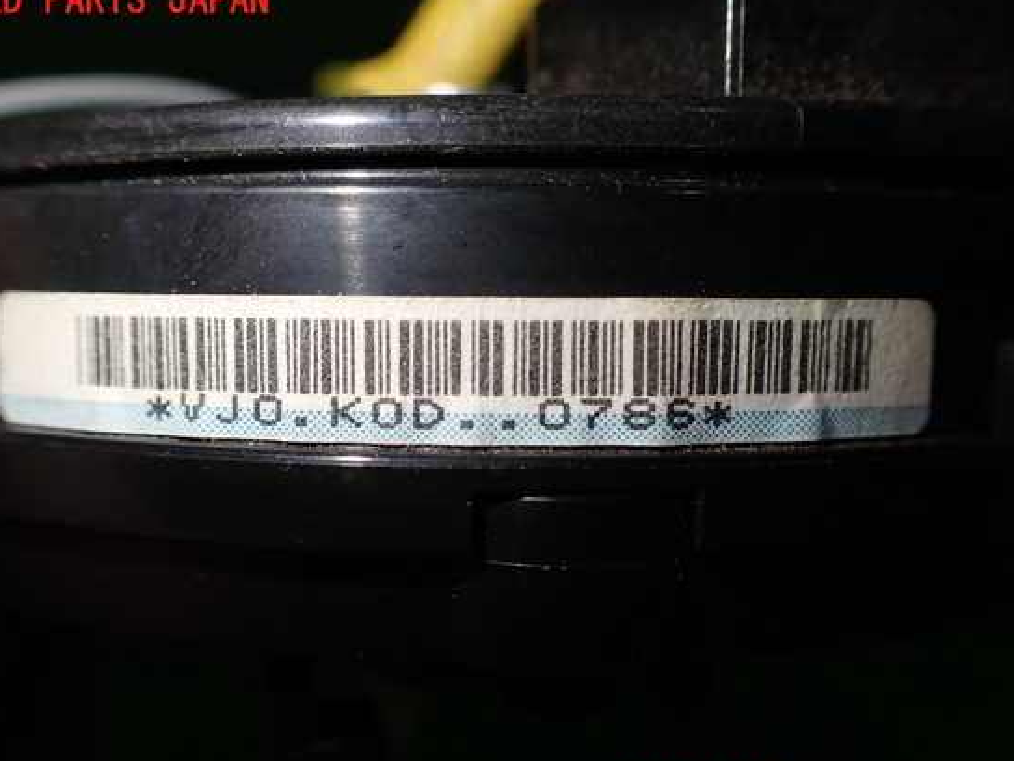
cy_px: 396
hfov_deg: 55.3
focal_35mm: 33
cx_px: 489
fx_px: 967
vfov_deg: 43.0
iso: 125
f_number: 2.3
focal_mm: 5.4
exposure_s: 1/125
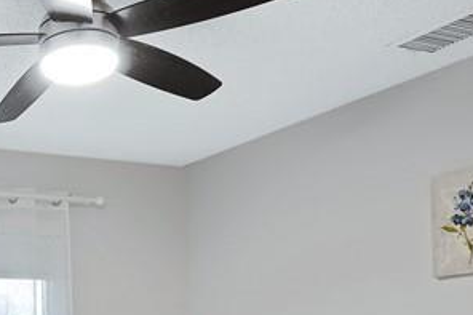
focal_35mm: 55
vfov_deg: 22.6
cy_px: 379
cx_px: -72
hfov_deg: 31.3
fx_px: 722
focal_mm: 15
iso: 200
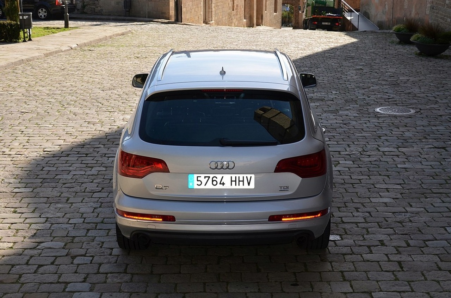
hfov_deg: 35.1
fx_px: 712
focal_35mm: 57
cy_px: 149
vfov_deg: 23.7
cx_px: 226
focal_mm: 38
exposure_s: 1/200
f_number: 6.3
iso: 100
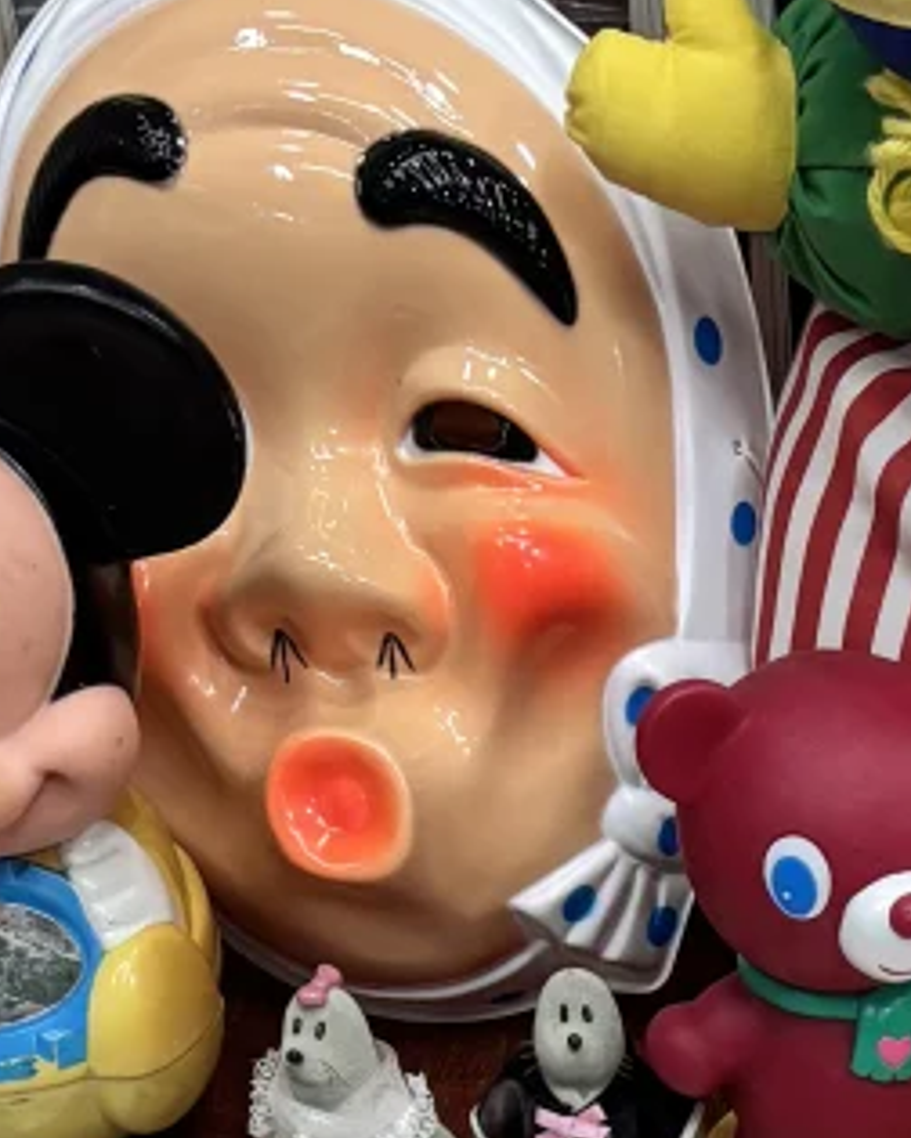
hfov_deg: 12.7
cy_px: 2428
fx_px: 3910
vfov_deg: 13.6
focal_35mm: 116
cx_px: 1316
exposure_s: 1/100
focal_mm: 5.96
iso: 100
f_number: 1.6
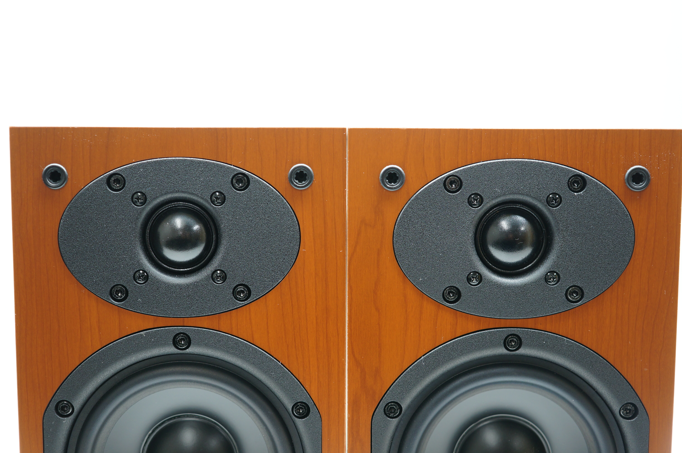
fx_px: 852
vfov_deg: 29.8
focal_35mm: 45
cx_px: 341
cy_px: 226
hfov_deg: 43.6
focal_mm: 30
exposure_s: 1/50
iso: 200
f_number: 2.8
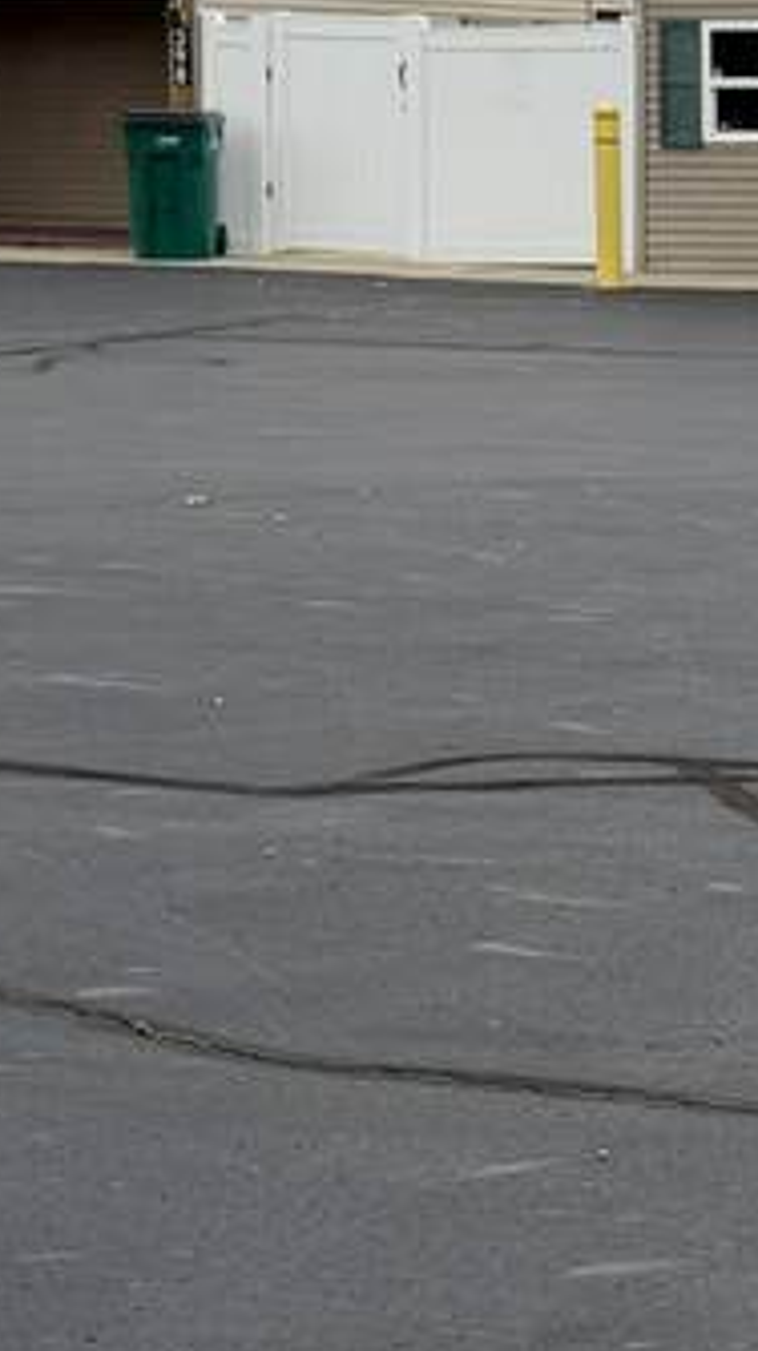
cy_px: 343
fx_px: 3579
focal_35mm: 100
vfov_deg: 21.2
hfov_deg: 11.1
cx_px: 1484
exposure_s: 1/3584
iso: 80
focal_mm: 6.76
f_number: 1.78
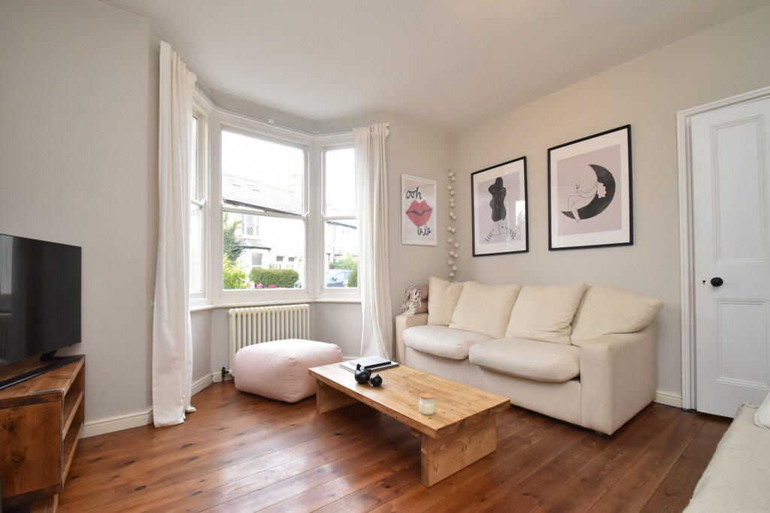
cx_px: 385
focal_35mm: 15
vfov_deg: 77.3
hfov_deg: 100.4
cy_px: 256
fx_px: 321
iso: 1000
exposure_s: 1/60
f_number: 9
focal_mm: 10
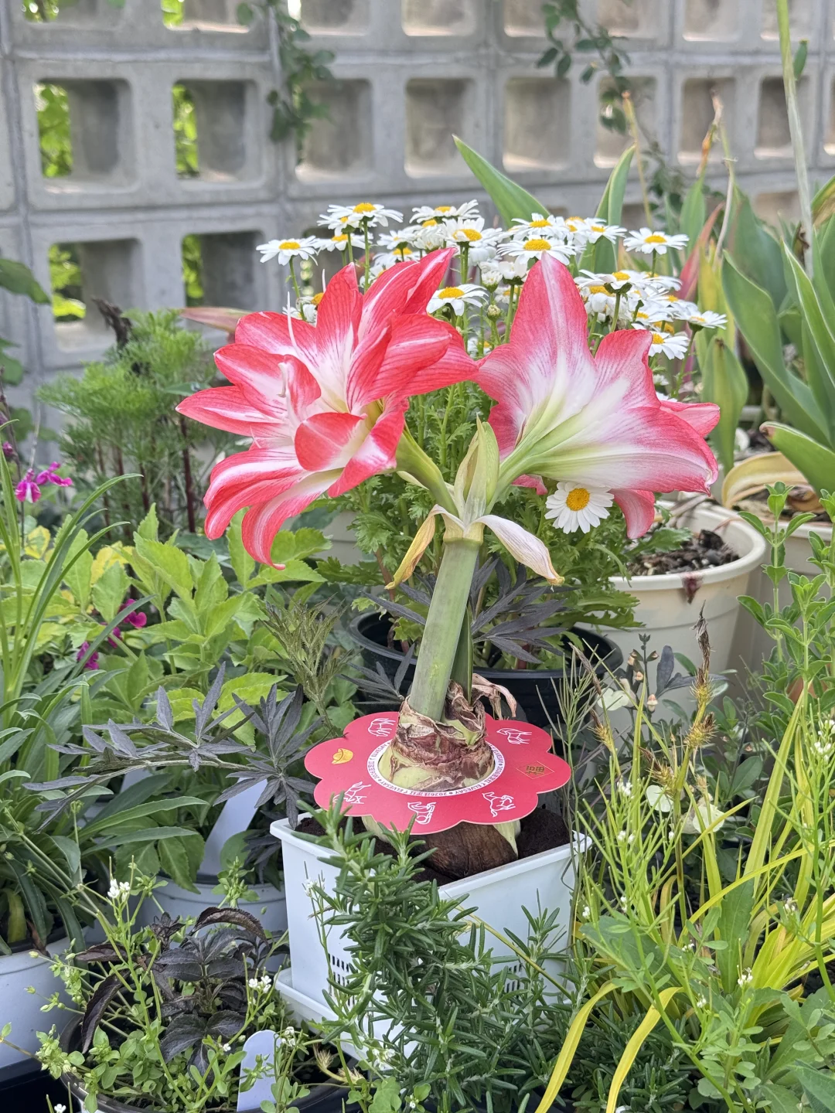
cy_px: 556
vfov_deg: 39.7
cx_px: 418
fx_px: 1544
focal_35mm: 48
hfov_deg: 30.3
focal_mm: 6.76
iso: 64
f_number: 1.78
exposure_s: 1/381
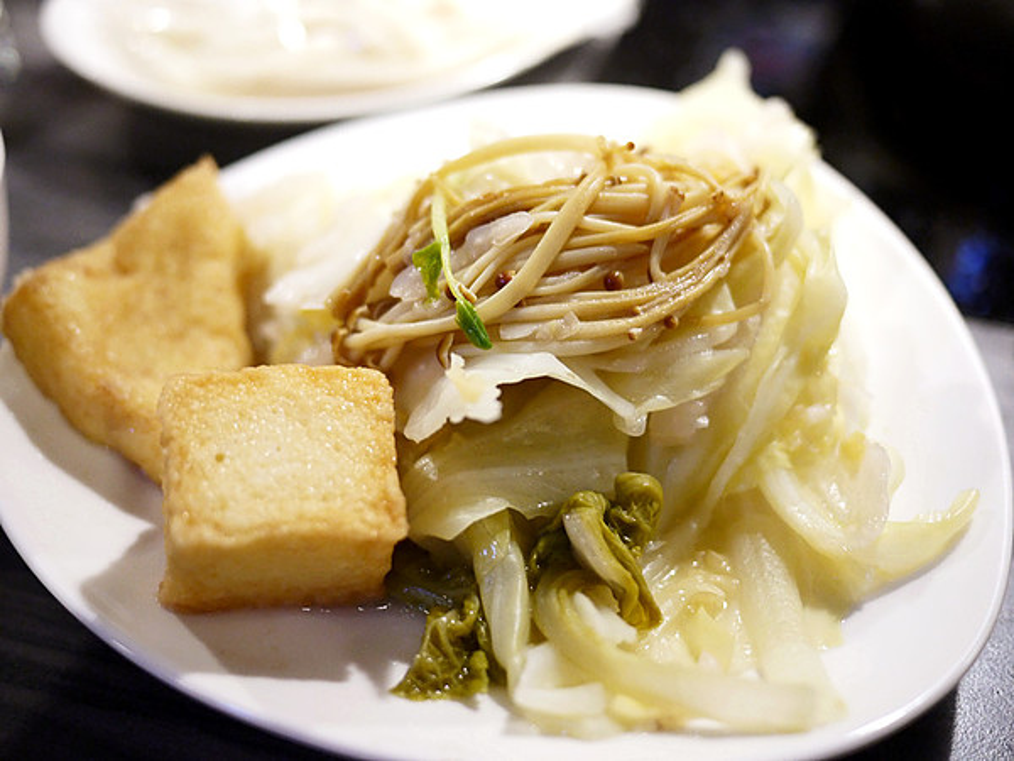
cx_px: 507
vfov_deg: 36.0
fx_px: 1172
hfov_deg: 46.8
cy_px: 380
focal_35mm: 40
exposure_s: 1/25
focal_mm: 20
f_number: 1.7
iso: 800
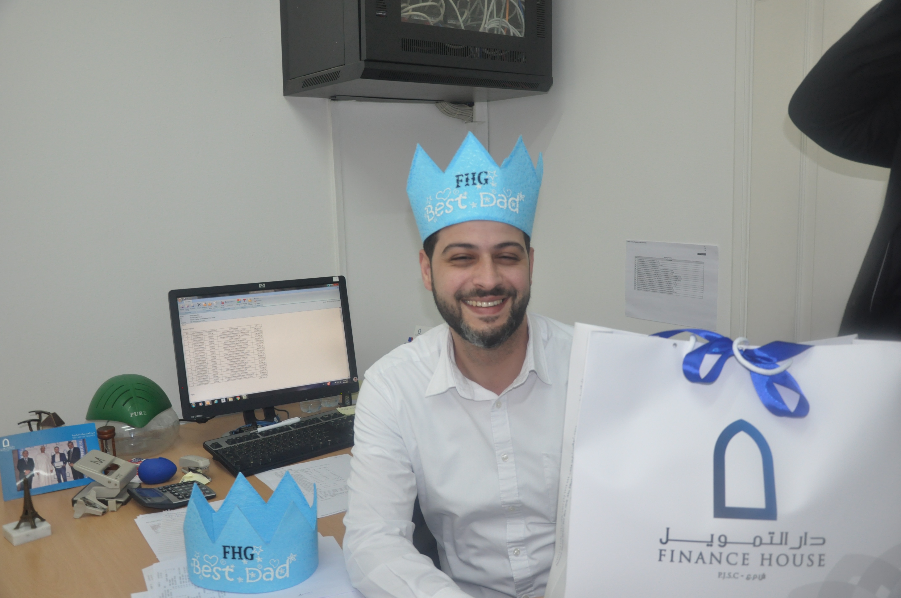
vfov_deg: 41.6
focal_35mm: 32
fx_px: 787
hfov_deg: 59.6
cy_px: 299
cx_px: 450
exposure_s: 1/60
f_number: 4
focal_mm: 21
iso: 800
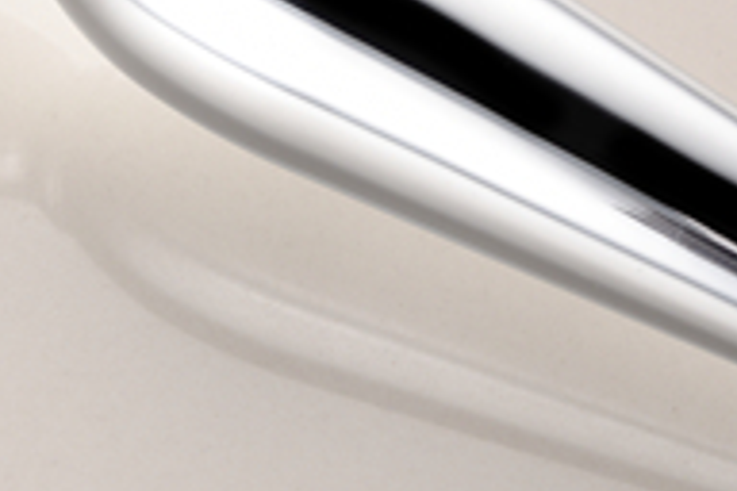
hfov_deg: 8.8
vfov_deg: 5.9
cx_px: 200
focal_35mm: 234
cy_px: -27
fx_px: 4790
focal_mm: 60
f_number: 10
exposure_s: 1/160
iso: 100
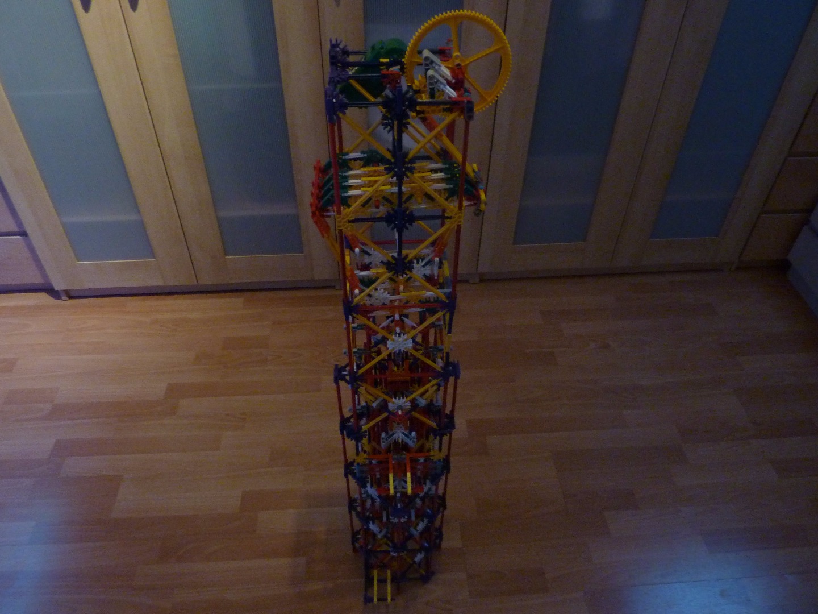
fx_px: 591
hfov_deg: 69.4
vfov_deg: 54.9
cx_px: 409
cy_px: 307
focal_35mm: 25
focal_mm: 4.1
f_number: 3.3
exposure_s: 1/8
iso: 400
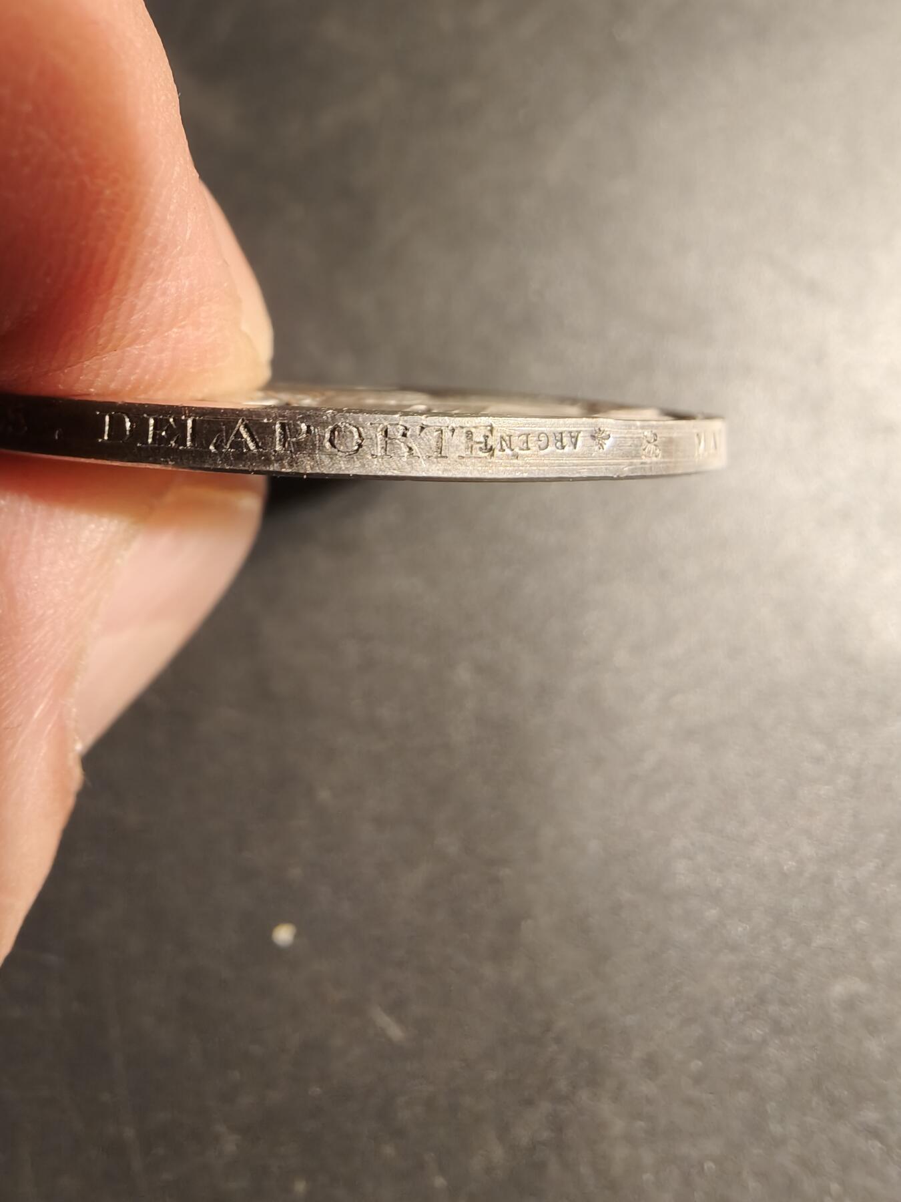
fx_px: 798
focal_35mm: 23
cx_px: 450
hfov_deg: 58.9
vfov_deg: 73.9
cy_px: 601
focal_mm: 2.32
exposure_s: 1/52.8
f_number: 2
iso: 200
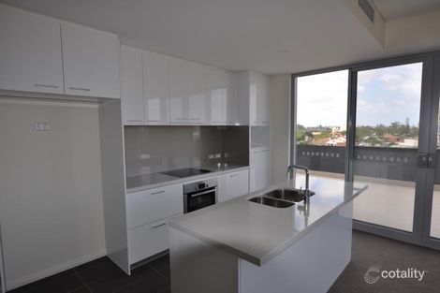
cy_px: 146
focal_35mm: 20
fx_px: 238
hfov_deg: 85.4
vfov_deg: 63.2
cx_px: 220
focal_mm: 13
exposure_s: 1/200
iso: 200
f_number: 7.1
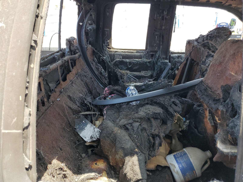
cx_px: 122
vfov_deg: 53.1
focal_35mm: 26
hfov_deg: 67.3
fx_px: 183
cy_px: 91
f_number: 1.5
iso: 50
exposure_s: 1/303
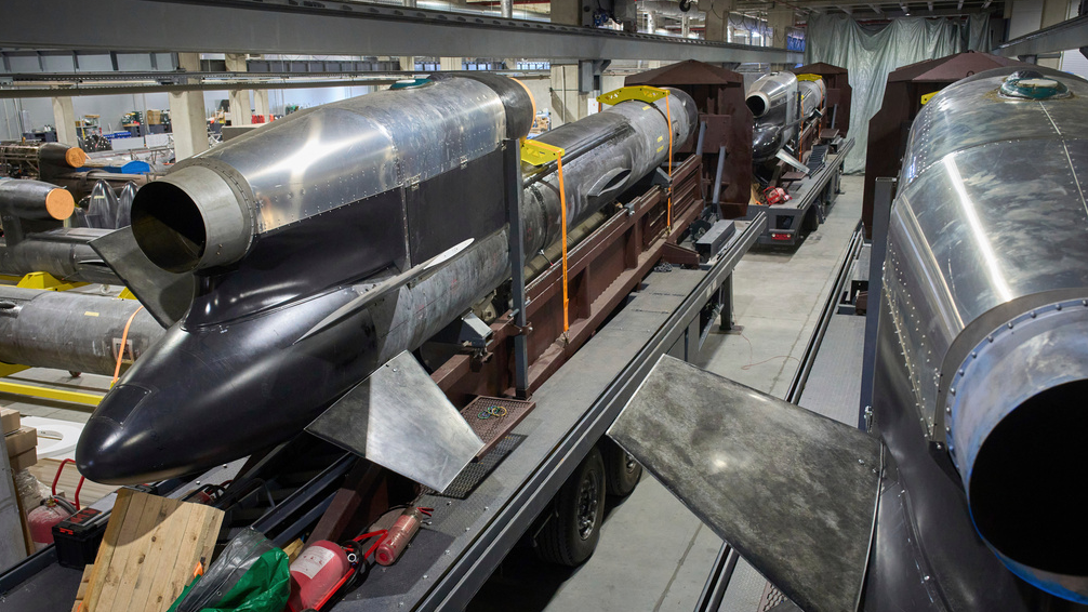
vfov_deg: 36.6
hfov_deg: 61.0
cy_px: 354
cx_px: 538
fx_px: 923
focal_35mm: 32
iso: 8000
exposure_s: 1/125
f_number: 5
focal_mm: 30
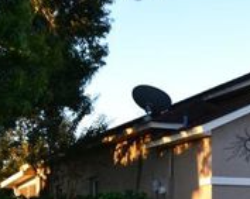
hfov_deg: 16.9
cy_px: 253
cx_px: 393
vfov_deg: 14.6
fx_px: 746
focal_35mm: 101
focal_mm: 18
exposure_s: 1/100
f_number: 9
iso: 400
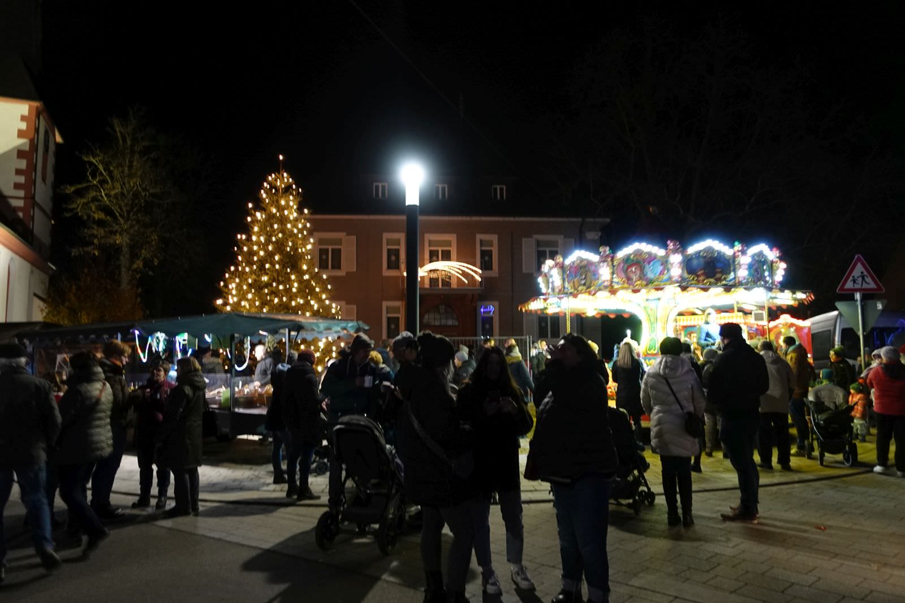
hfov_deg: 73.7
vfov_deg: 53.1
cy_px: 302
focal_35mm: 24
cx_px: 452
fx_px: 603
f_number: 1.8
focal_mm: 8.8
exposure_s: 1/30
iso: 640
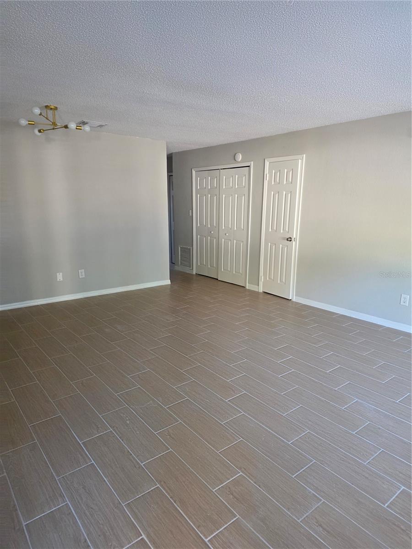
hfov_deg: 58.9
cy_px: 274
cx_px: 206
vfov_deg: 73.9
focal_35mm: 23
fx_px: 365
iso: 500
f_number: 1.7
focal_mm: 6.25
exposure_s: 1/120
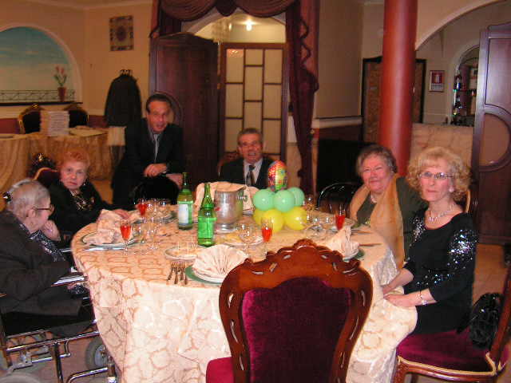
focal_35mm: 36
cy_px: 192
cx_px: 256
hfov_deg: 51.4
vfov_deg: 39.7
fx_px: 531
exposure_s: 1/40
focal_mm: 6
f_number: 3.2
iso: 200
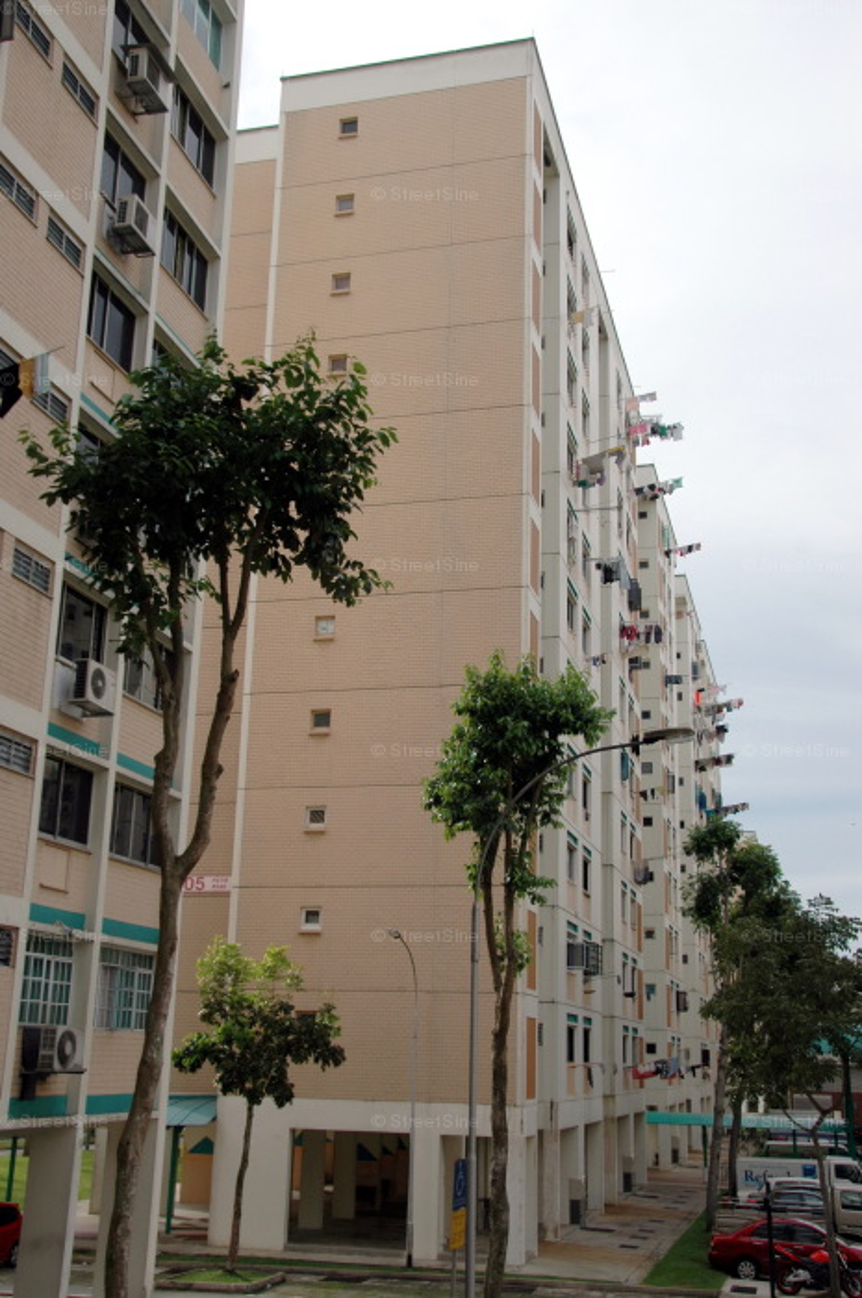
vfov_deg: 49.6
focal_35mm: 39
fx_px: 1404
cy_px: 649
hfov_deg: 34.1
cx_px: 431
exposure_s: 1/500
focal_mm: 26
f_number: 7.1
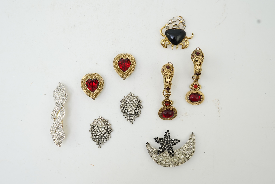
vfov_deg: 29.9
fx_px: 344
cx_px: 138
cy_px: 92
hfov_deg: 43.6
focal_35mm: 45
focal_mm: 30
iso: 400
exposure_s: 1/30
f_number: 14
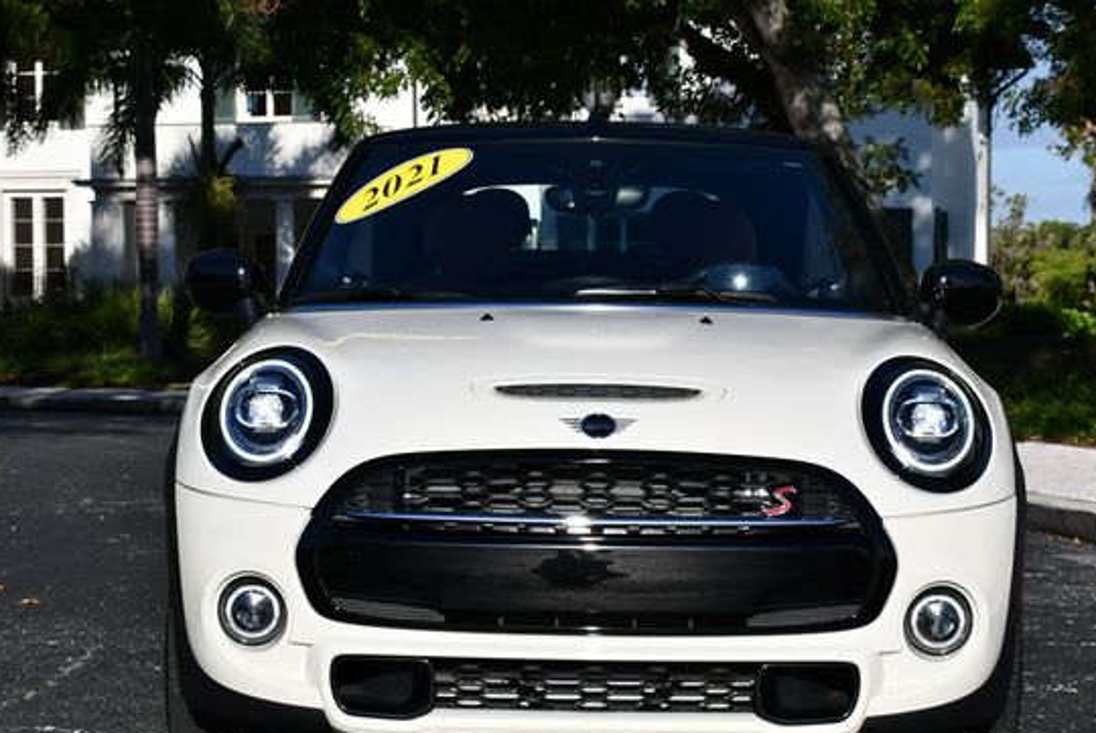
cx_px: 574
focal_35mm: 90
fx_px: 2742
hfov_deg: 22.6
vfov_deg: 15.2
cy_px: 432
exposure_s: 1/320
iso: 100
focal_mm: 38
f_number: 9
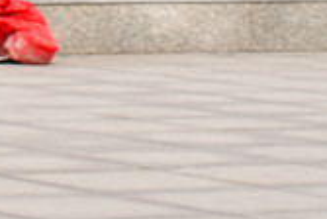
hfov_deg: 6.3
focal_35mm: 315
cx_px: -325
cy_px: -140
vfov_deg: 4.3
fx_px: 2869
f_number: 9
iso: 100
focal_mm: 45
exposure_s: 1/160
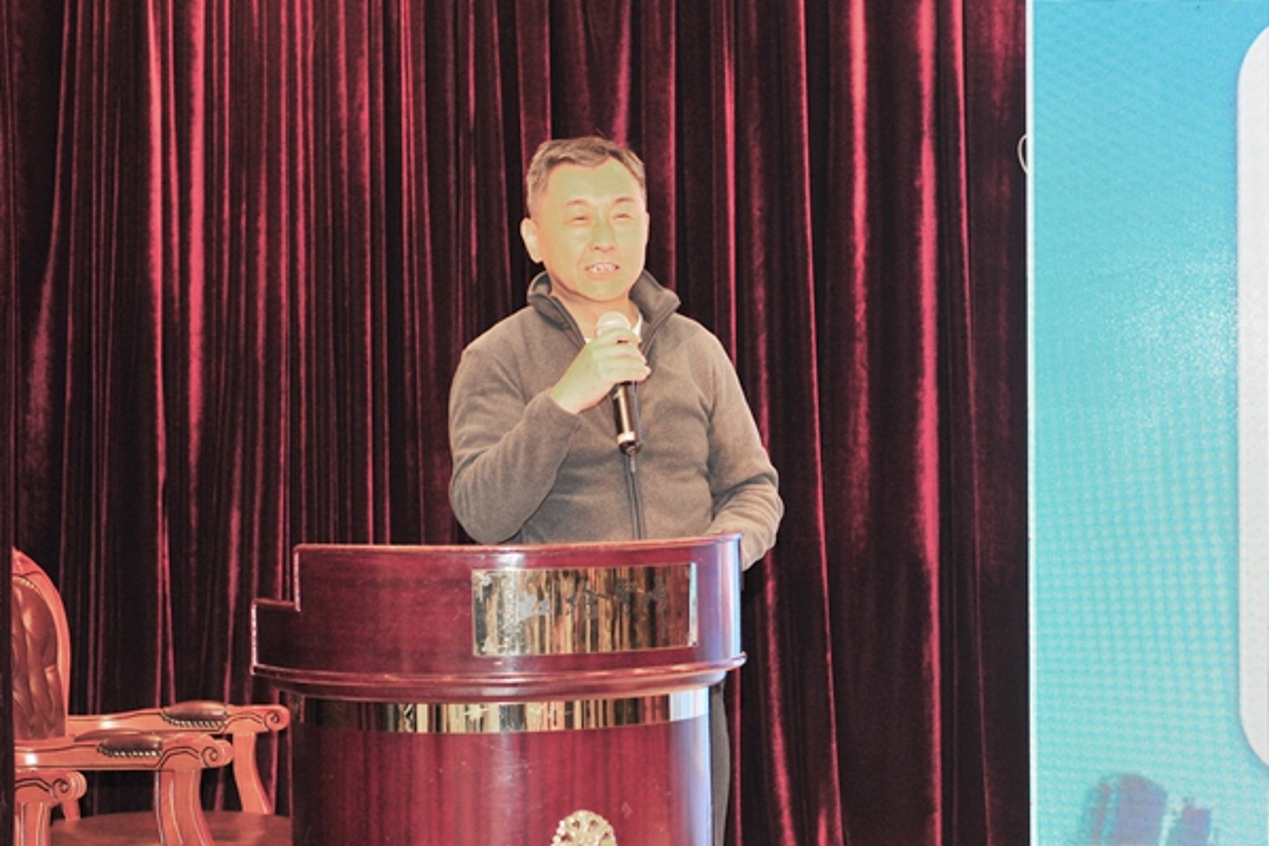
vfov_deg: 19.5
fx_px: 2467
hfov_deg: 28.8
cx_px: 634
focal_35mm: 70
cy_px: 423
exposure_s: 1/100
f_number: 4
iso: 800
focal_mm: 70
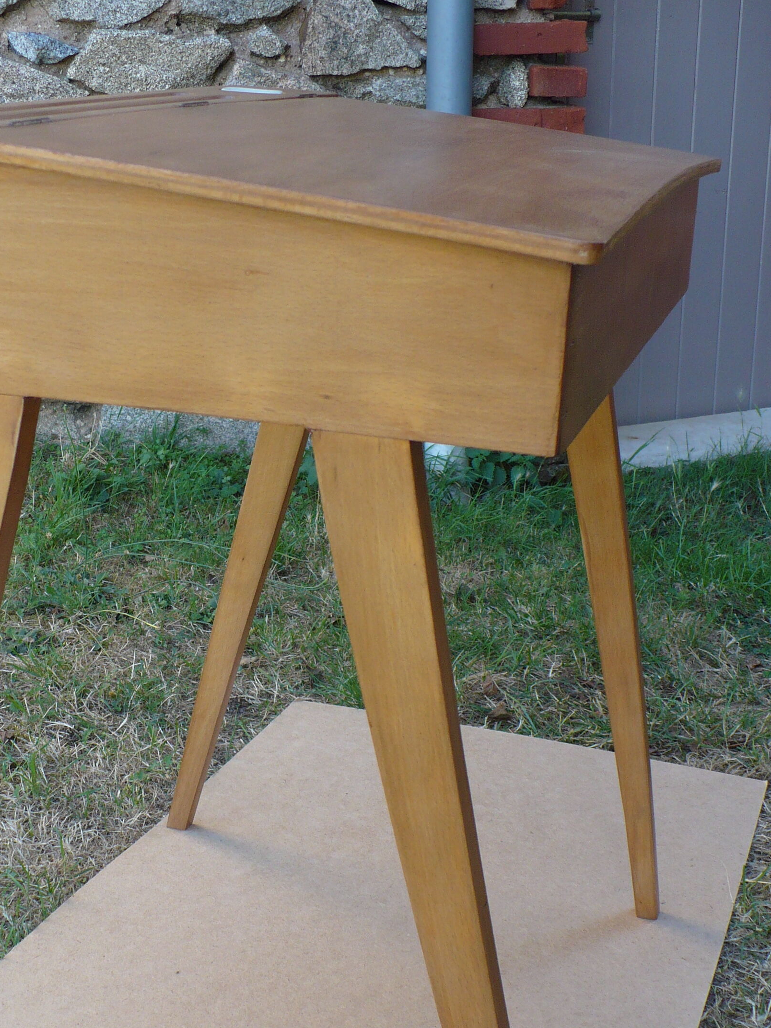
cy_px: 672
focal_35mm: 53
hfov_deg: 27.3
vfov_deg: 35.9
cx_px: 244
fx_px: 1574
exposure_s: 1/125
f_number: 2.8
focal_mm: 6.1
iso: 100
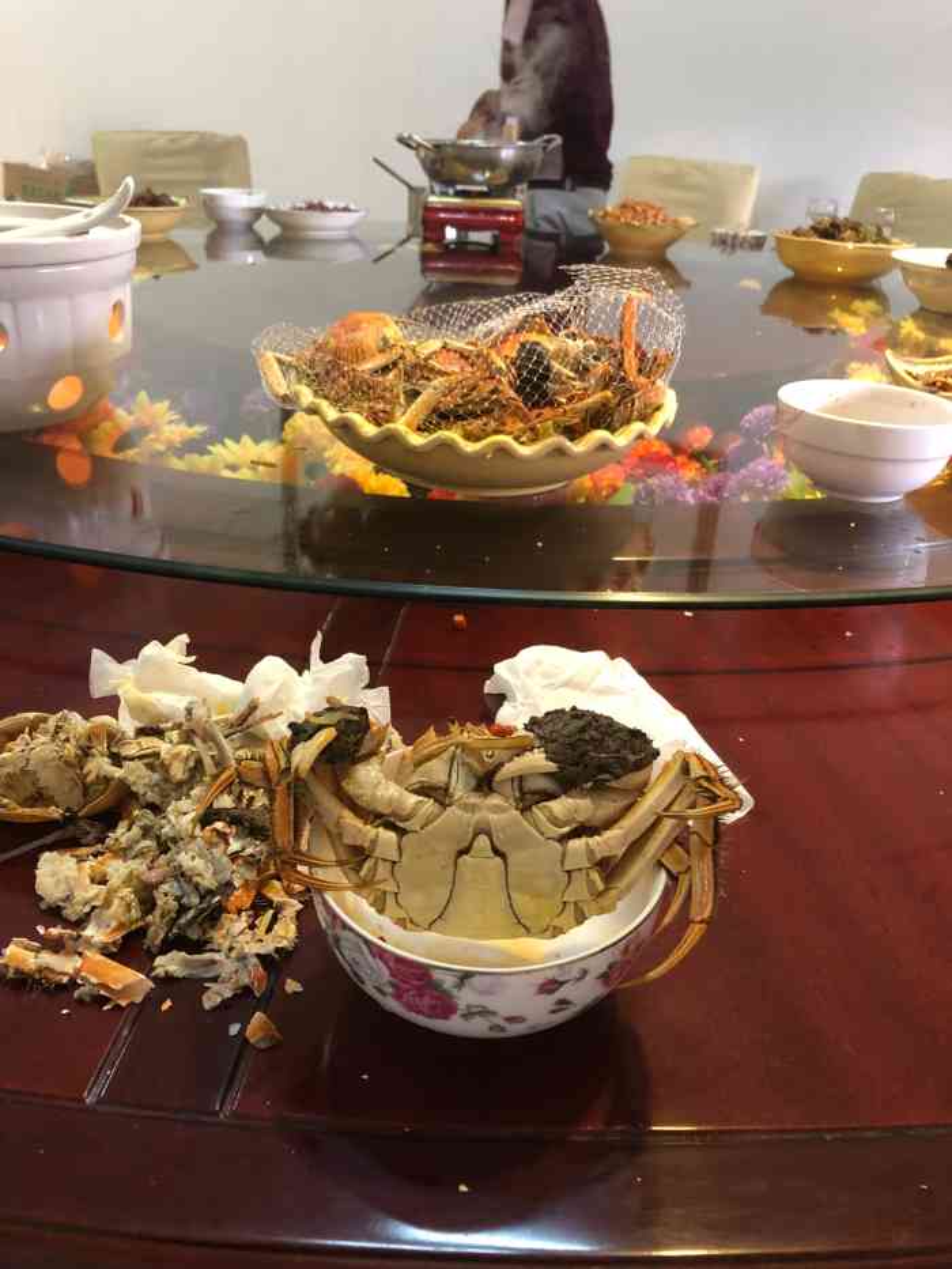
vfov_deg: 63.4
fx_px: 1026
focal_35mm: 28
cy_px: 634
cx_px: 476
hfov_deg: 49.8
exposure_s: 1/13
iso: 100
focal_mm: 3.99
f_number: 1.8
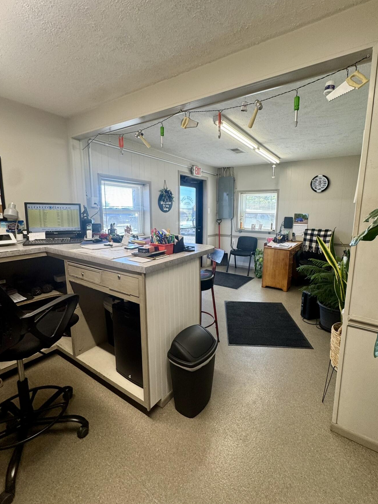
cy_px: 247
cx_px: 205
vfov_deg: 94.5
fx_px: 233
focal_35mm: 16
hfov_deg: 78.0
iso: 100
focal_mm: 2.22
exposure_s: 1/121
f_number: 2.2
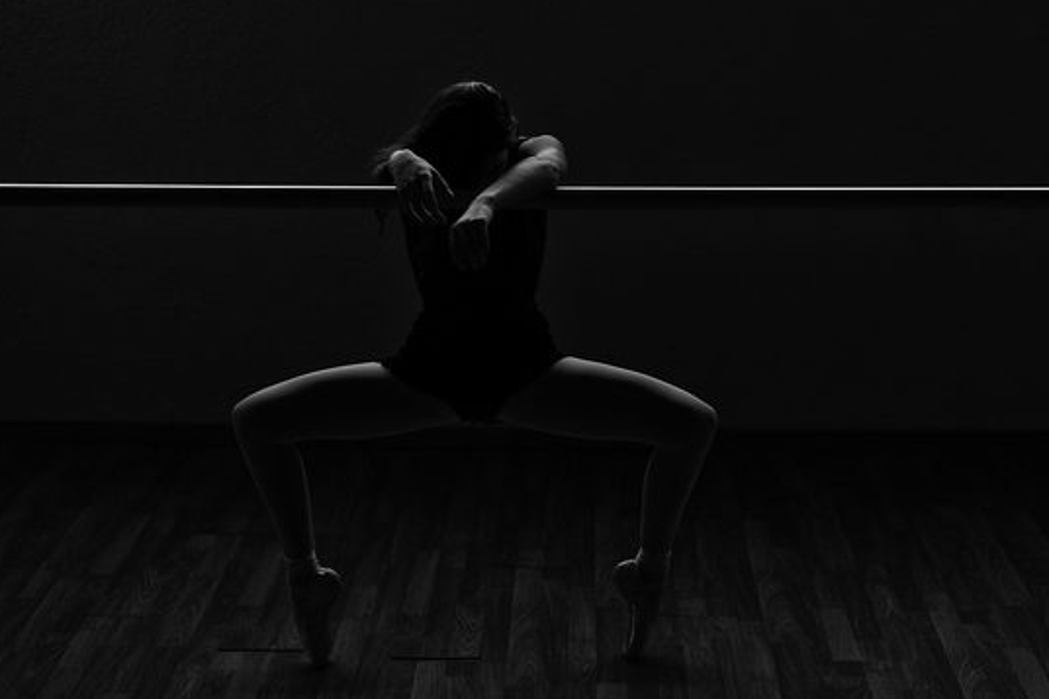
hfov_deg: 35.6
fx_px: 1631
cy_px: 366
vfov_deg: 24.2
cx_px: 479
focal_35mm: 56
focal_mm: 50
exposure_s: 1/125
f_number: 1.8
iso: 640
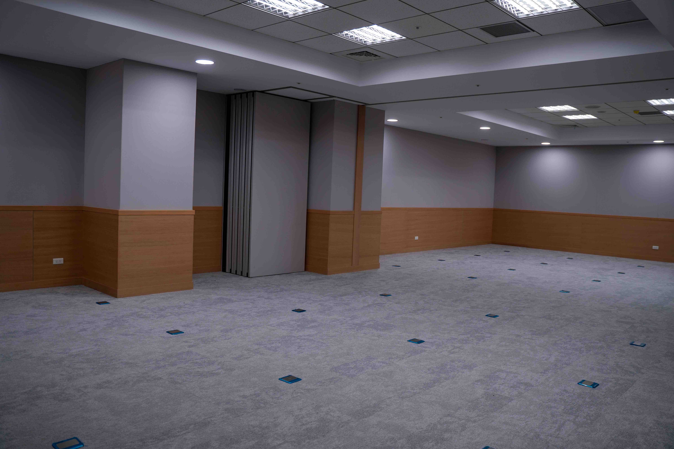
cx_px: 337
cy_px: 224
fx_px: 524
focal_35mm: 28
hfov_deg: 65.5
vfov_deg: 46.4
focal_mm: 28
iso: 160
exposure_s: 1/100
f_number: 3.5
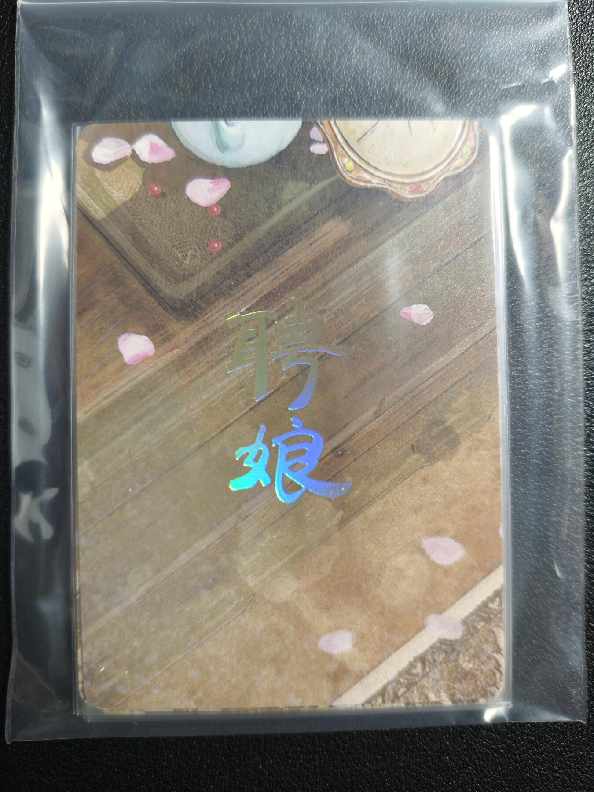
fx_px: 595
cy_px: 396
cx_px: 297
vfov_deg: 67.3
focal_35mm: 26
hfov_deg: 53.1
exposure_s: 1/50
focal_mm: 4.94
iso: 400
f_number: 1.5
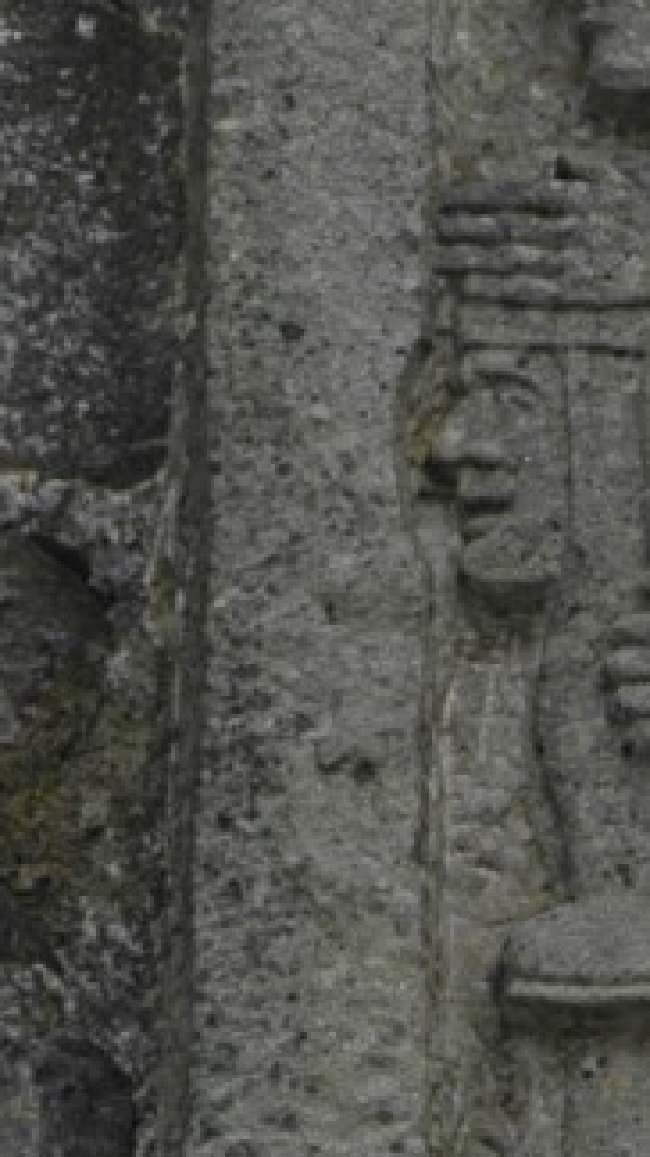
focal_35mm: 551
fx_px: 16901
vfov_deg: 3.9
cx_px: 971
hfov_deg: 2.2
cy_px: 732
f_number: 8
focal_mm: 70
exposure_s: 1/250
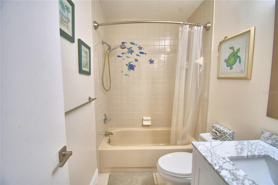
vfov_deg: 77.3
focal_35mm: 15
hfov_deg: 100.4
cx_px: 139
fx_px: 116
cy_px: 92
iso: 400
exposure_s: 1/30
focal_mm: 10
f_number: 4.5
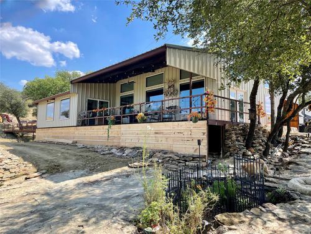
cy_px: 117
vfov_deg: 53.1
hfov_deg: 67.3
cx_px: 156
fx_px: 234
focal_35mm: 26
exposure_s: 1/1642
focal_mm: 4.2
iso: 32
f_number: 1.6
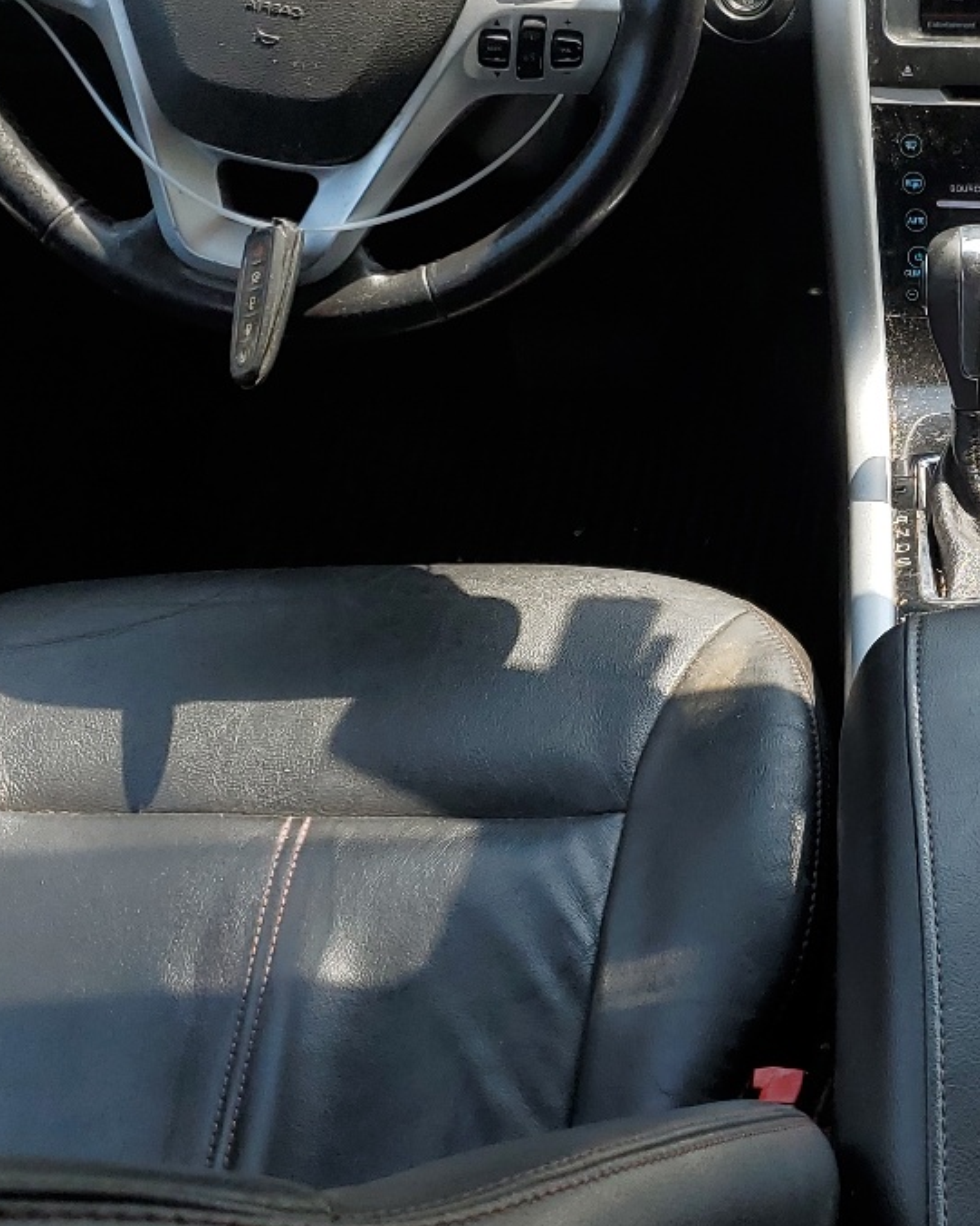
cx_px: 1049
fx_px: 2177
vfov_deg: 31.2
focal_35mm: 60
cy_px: 388
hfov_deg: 23.9
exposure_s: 1/909
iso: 50
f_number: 1.5
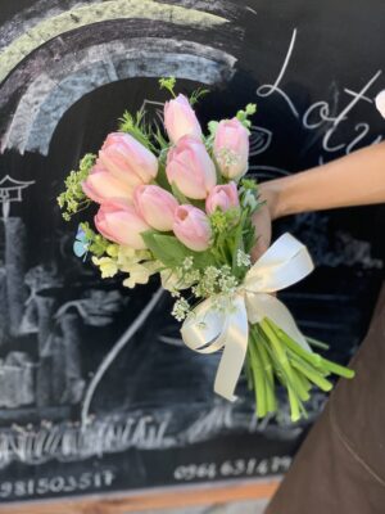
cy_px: 257
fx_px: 771
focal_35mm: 52
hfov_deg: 28.0
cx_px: 192
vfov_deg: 36.8
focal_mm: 6
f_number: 2.4
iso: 80
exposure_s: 1/122
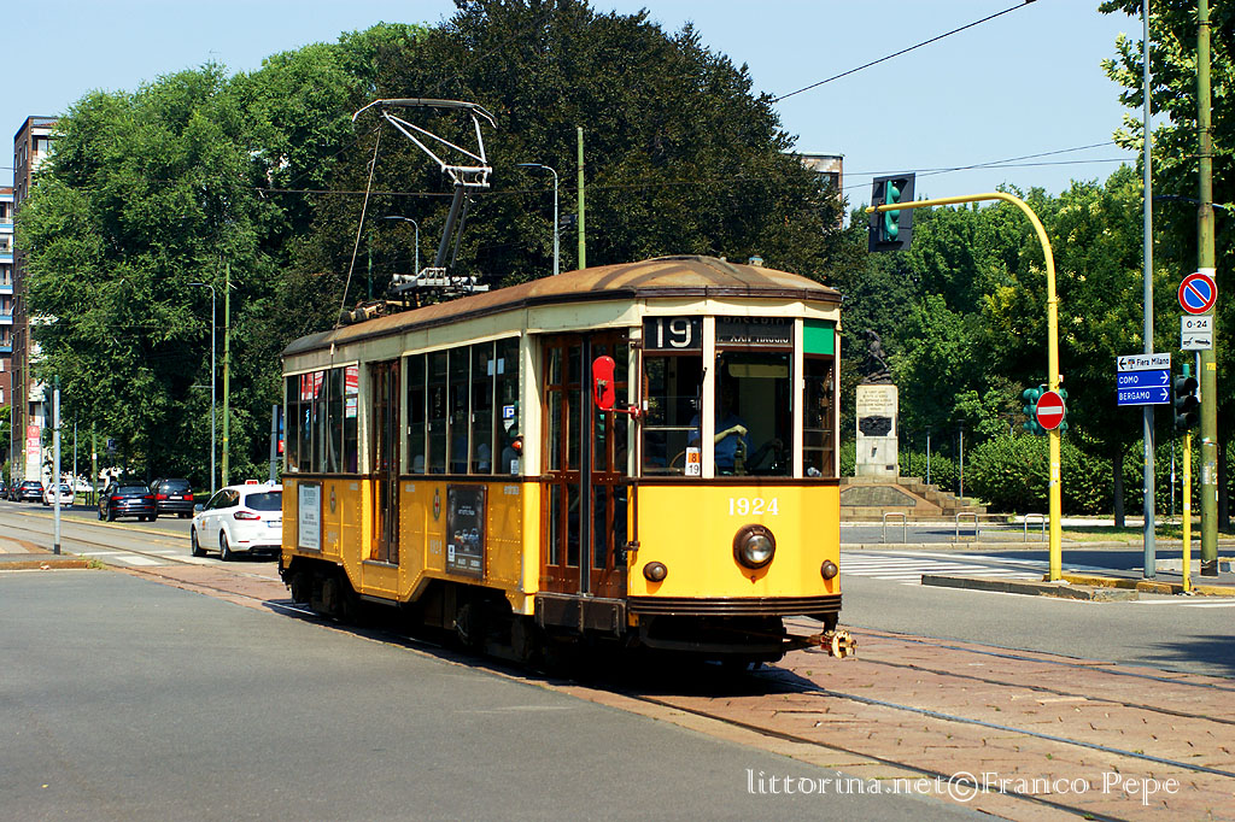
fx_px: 2572
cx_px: 618
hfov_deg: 27.0
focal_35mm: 75
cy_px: 411
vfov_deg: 18.2
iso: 200
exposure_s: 1/500
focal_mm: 50
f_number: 6.3
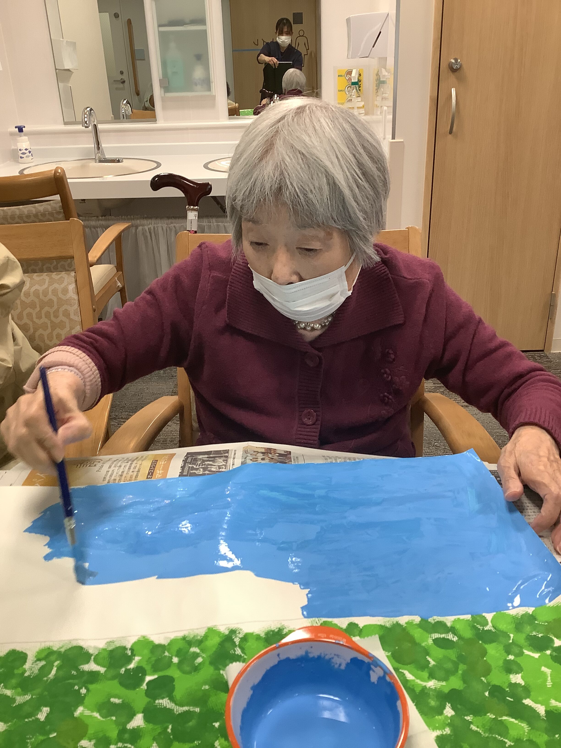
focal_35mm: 31
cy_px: 374
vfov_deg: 58.4
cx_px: 280
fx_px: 670
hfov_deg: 45.4
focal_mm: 3.3
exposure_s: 1/50
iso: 100
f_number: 2.4
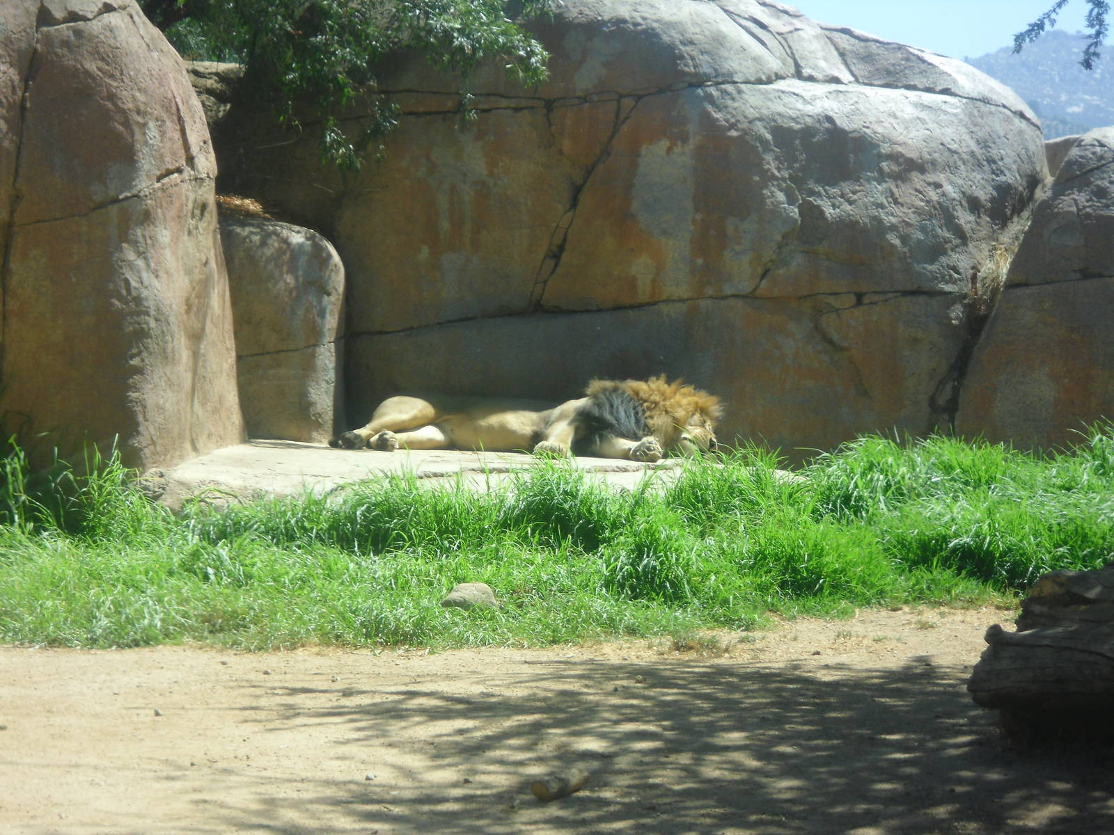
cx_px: 557
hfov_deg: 18.2
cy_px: 418
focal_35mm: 108
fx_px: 3476
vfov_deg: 13.7
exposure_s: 1/125
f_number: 5.9
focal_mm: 19.6
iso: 100
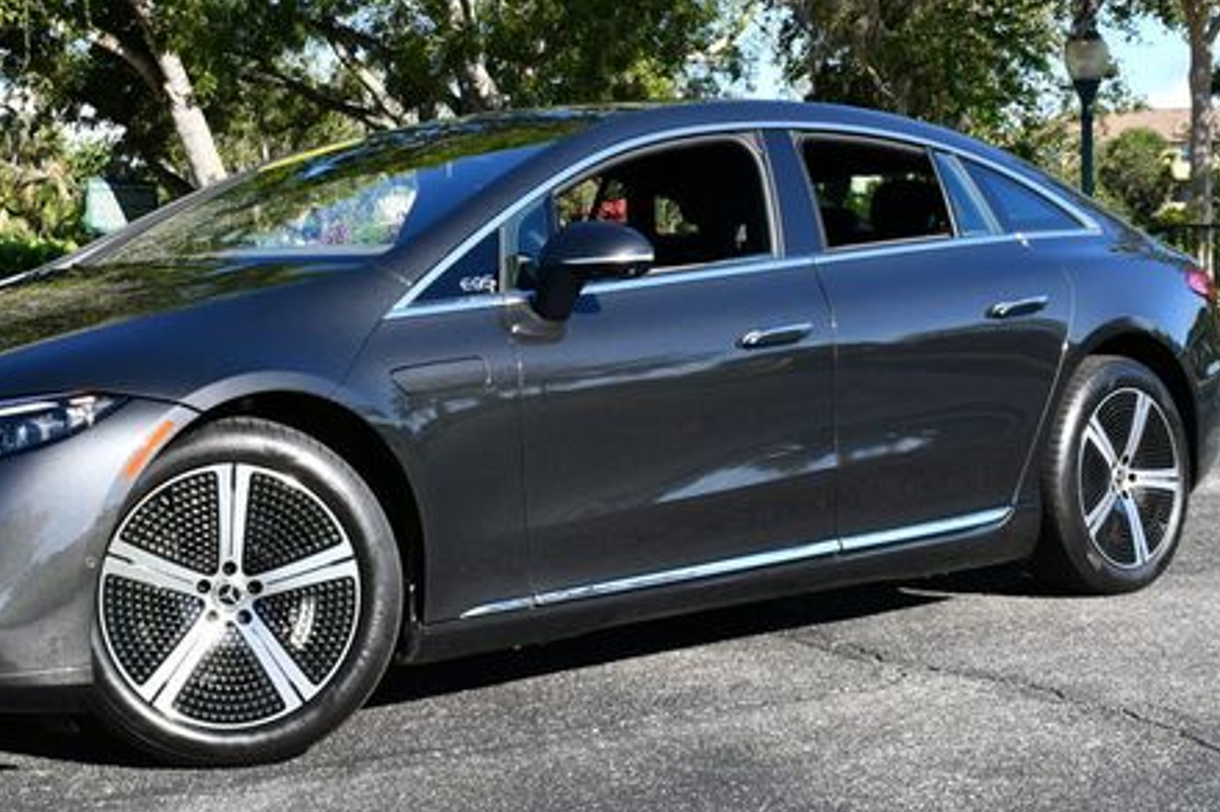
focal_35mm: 67
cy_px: 261
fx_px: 2270
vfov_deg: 20.2
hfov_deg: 29.9
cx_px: 438
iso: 160
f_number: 8
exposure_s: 1/250
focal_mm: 23
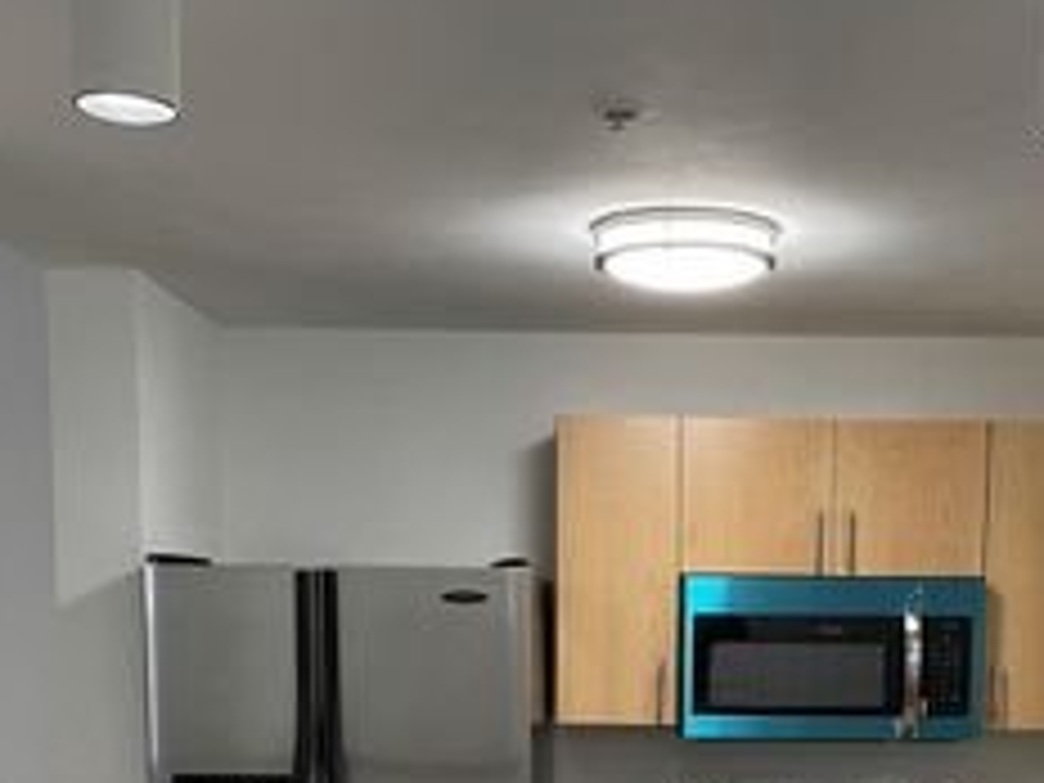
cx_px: 670
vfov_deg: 24.8
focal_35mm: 56
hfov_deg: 34.1
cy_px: 790
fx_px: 1689
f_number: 1.6
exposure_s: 1/60
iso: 80
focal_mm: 4.2
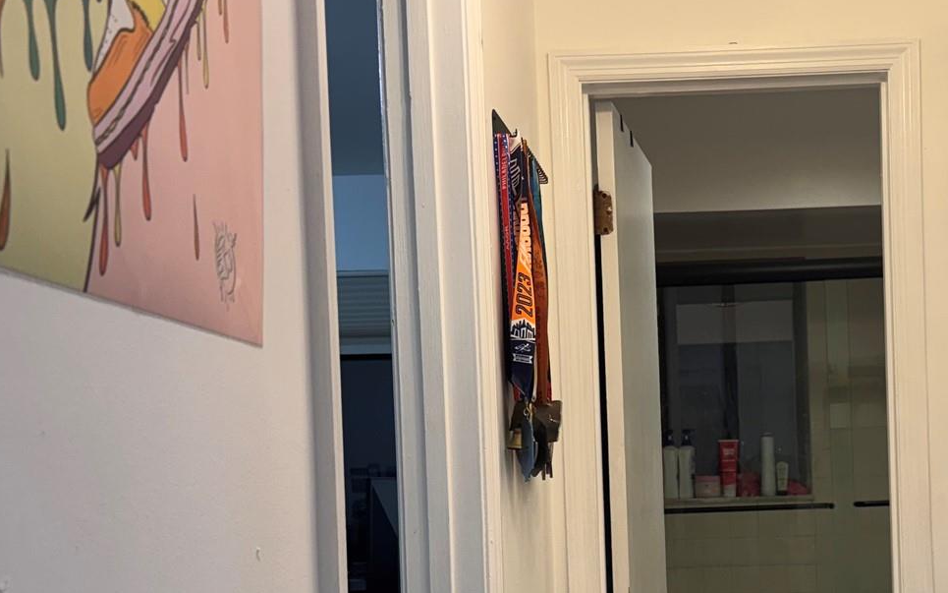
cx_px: 697
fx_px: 1395
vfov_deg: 23.5
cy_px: 493
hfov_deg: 36.8
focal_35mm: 54
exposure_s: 1/120
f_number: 1.78
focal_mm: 6.76
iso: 80
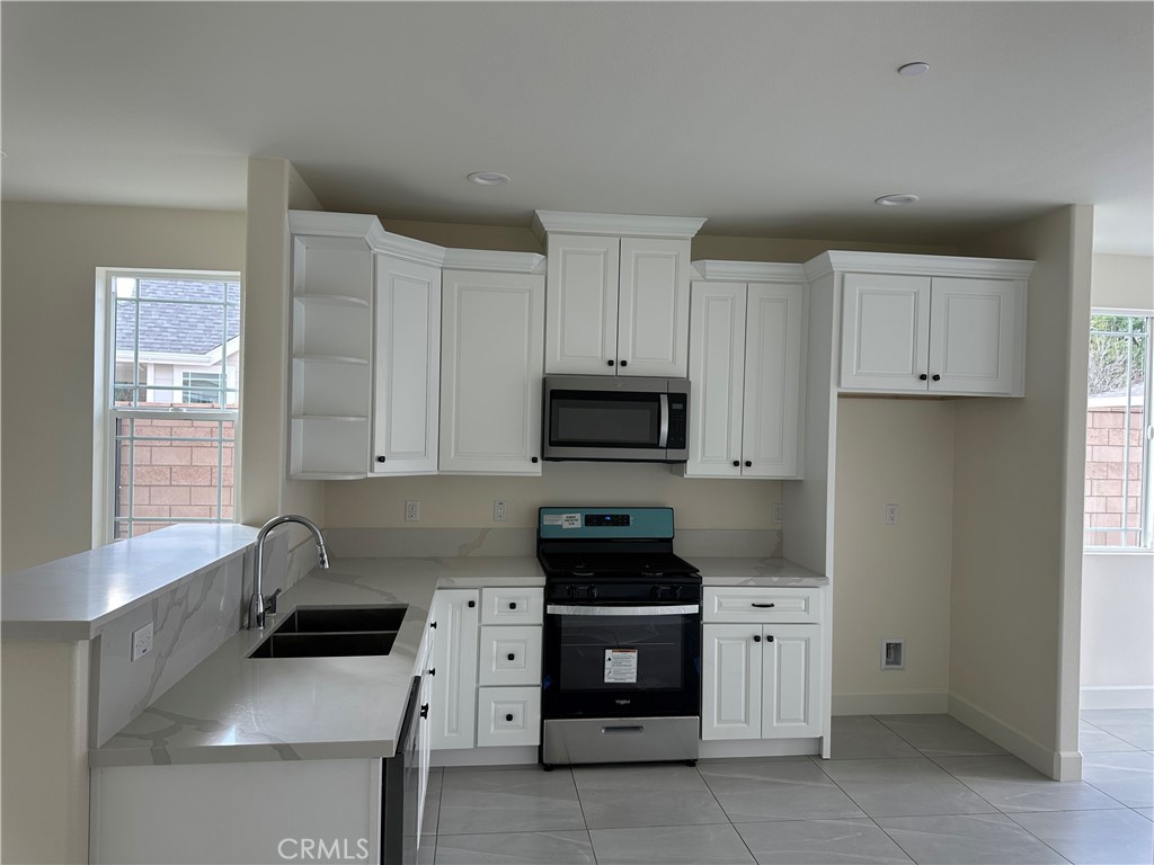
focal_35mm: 24
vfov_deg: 56.8
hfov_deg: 71.6
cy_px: 432
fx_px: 800
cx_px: 577
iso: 64
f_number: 1.78
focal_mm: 6.86
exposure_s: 1/121
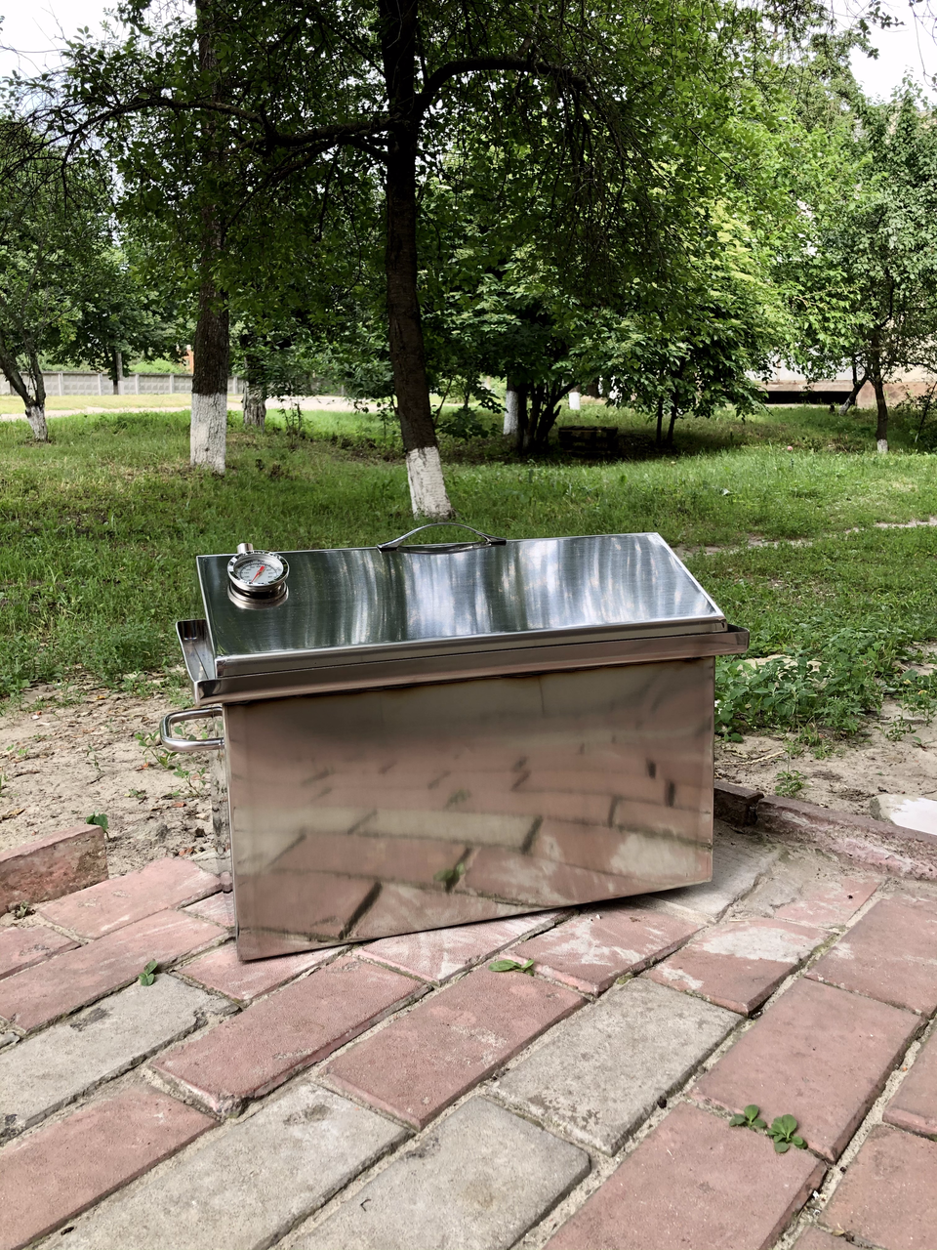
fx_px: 1011
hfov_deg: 49.7
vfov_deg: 63.4
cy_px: 625
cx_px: 468
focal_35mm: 28
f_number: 1.8
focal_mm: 4
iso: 25
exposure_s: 1/120
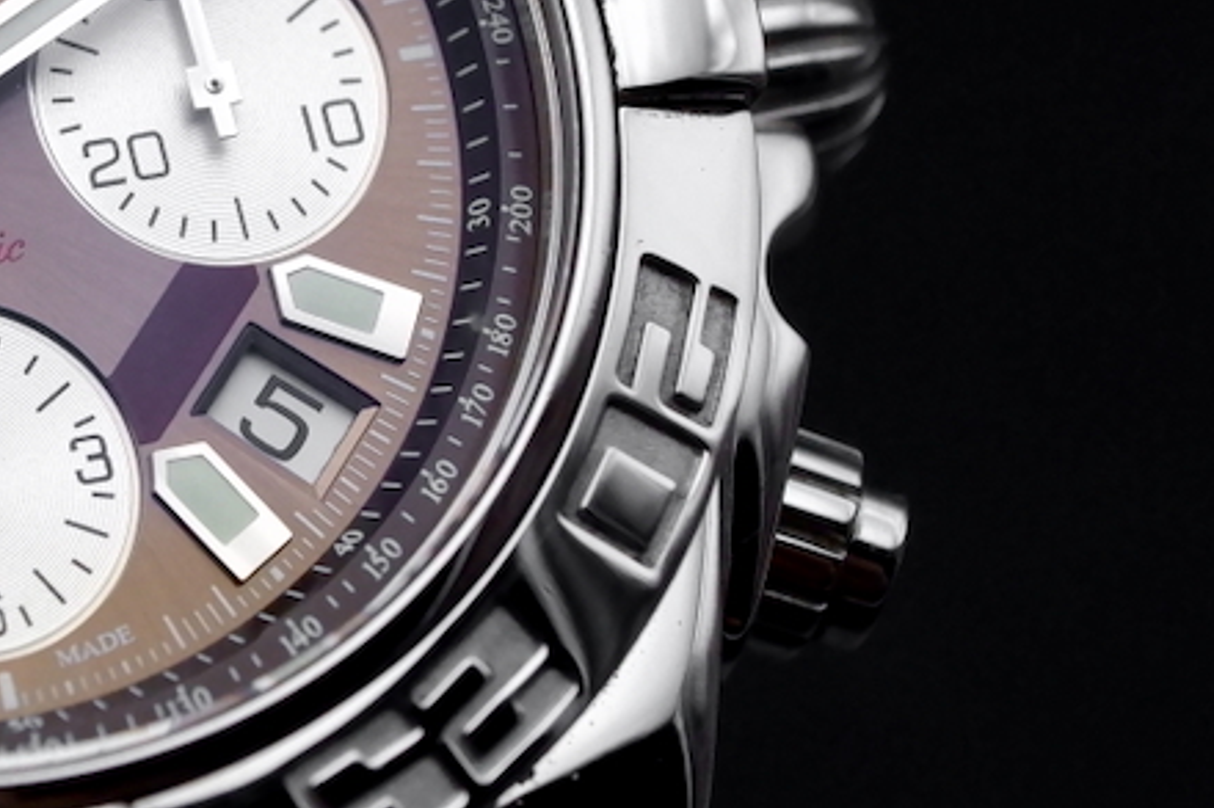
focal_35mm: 182
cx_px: -77
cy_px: 228
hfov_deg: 11.2
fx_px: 6135
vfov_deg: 7.5
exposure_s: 1/4000
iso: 3200
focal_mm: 39
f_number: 6.4
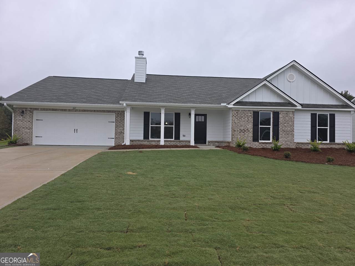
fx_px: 236
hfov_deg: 73.9
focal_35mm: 23
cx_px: 178
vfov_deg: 58.9
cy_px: 133
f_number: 1.7
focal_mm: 6.3
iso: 12
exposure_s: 1/60
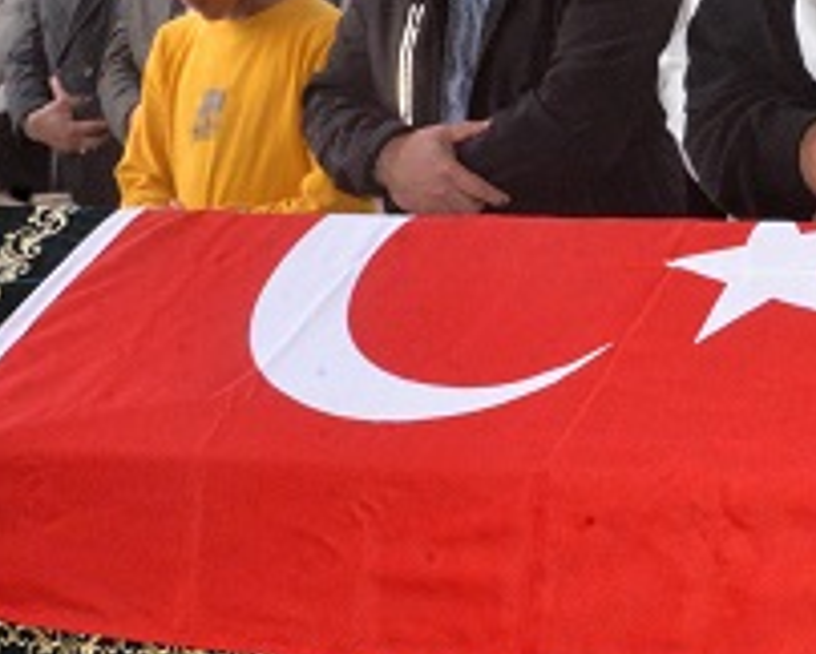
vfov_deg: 12.9
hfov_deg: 15.7
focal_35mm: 119
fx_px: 2877
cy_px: 97
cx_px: 885
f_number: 20
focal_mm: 32
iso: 5000
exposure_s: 1/200
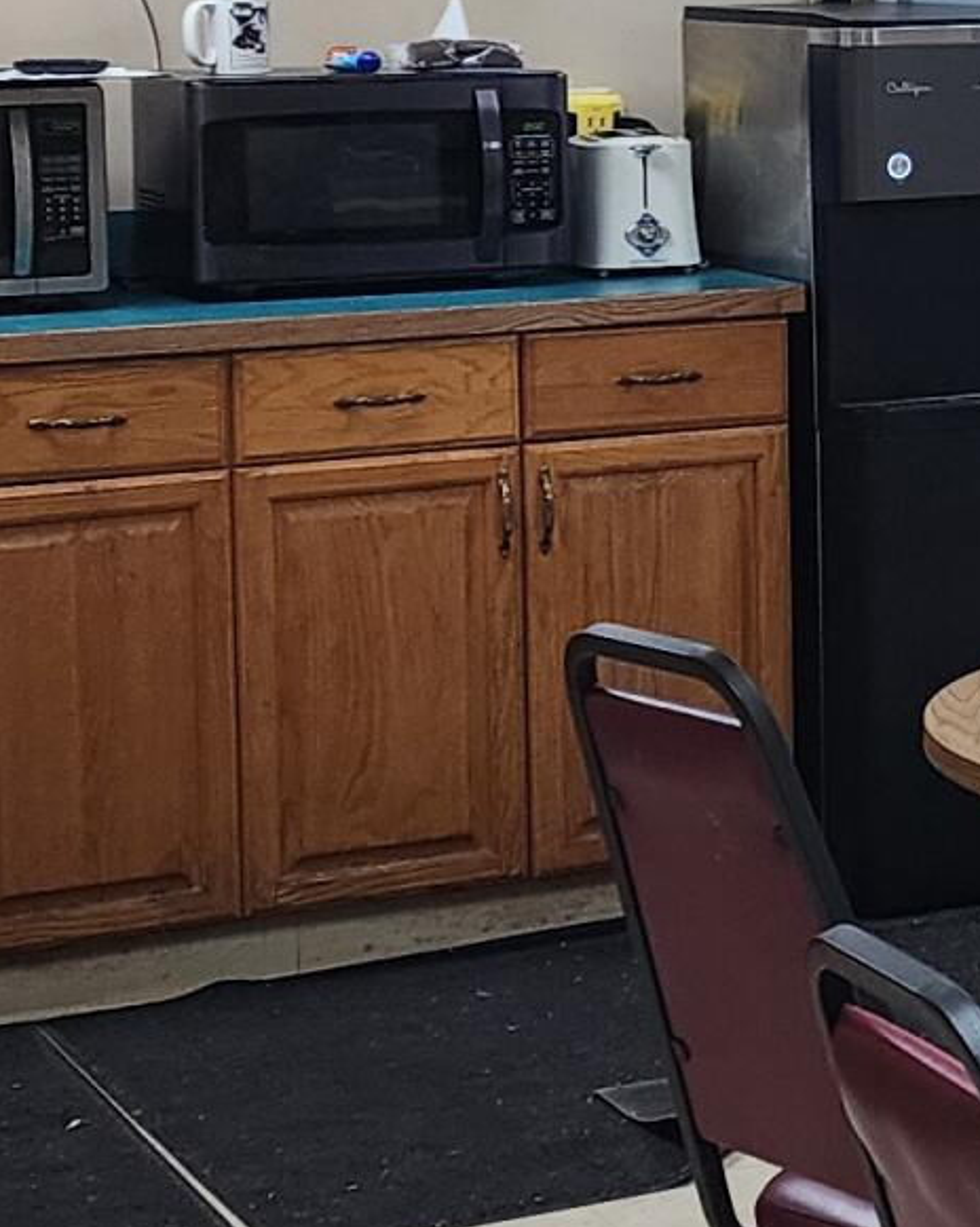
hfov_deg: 12.4
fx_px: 4210
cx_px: 1643
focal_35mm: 116
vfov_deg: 16.4
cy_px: 169
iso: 200
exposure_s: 1/120
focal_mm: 6.4
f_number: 1.8
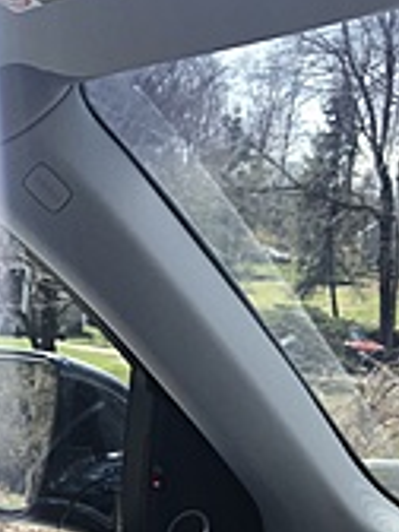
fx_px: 1229
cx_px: -108
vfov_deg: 23.4
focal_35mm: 80
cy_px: 535
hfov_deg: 17.4
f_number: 1.8
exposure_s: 1/500
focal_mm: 3.99
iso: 20
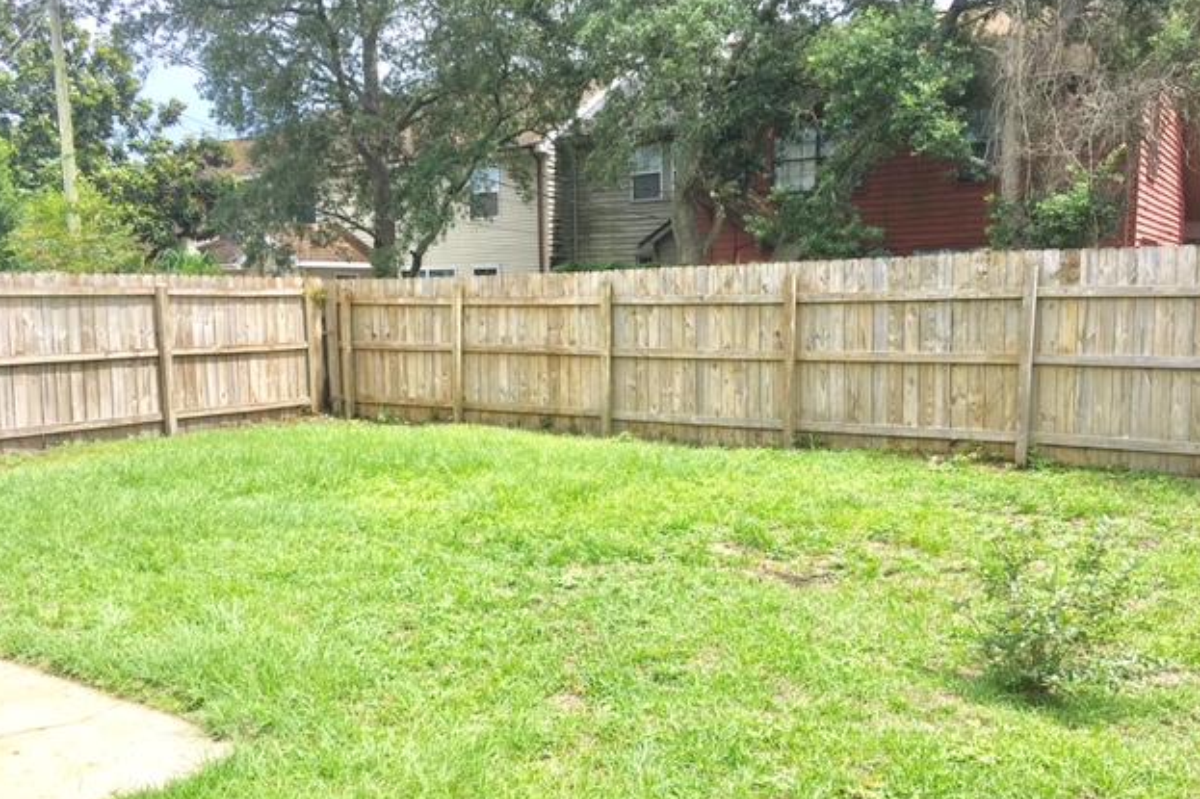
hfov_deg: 60.3
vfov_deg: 42.2
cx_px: 605
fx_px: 1033
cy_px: 449
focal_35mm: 31
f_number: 2.2
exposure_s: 1/712
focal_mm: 4.15
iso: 25
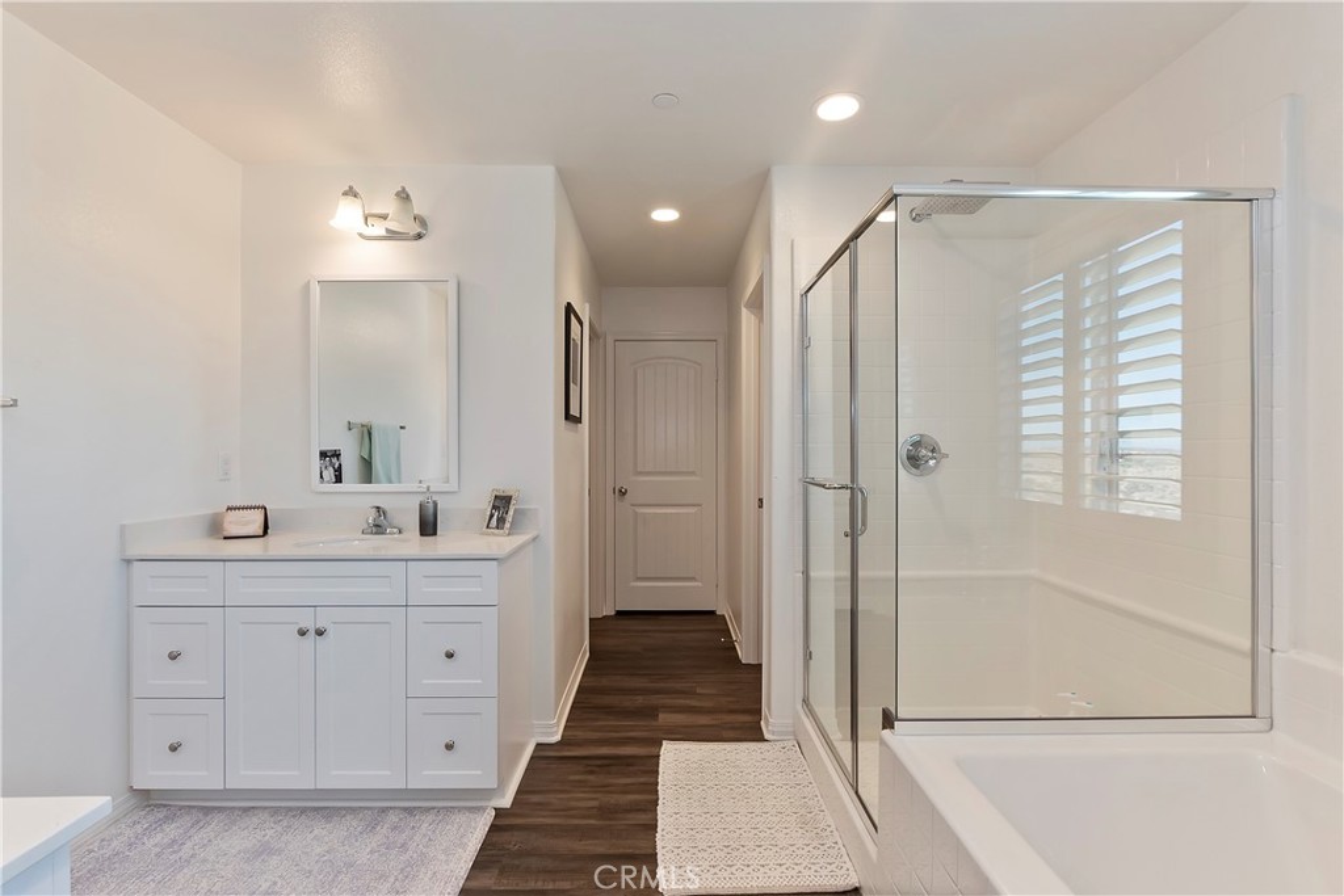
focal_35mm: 15
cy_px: 448
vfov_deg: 77.3
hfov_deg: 100.4
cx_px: 672
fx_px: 560
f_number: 10
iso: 400
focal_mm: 10
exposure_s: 1/30
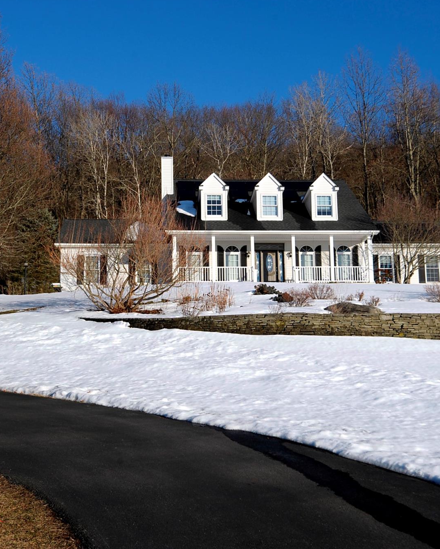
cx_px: 245
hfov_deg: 30.2
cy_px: 273
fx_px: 814
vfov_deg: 37.3
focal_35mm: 50
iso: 200
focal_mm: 35
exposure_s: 1/400
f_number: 10
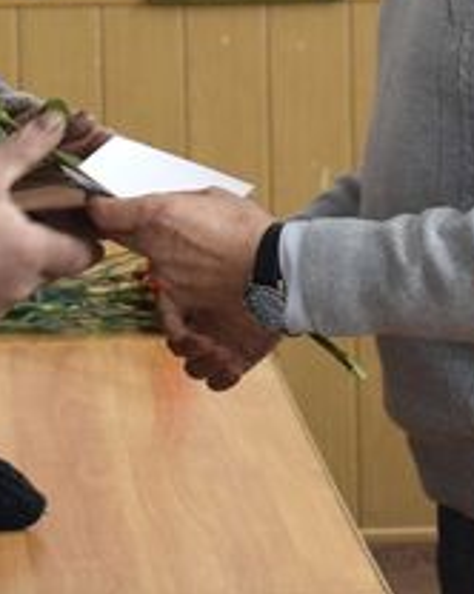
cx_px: 126
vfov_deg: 9.9
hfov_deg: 8.0
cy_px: -103
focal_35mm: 193
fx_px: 3389
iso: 400
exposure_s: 1/60
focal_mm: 38
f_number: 4.8
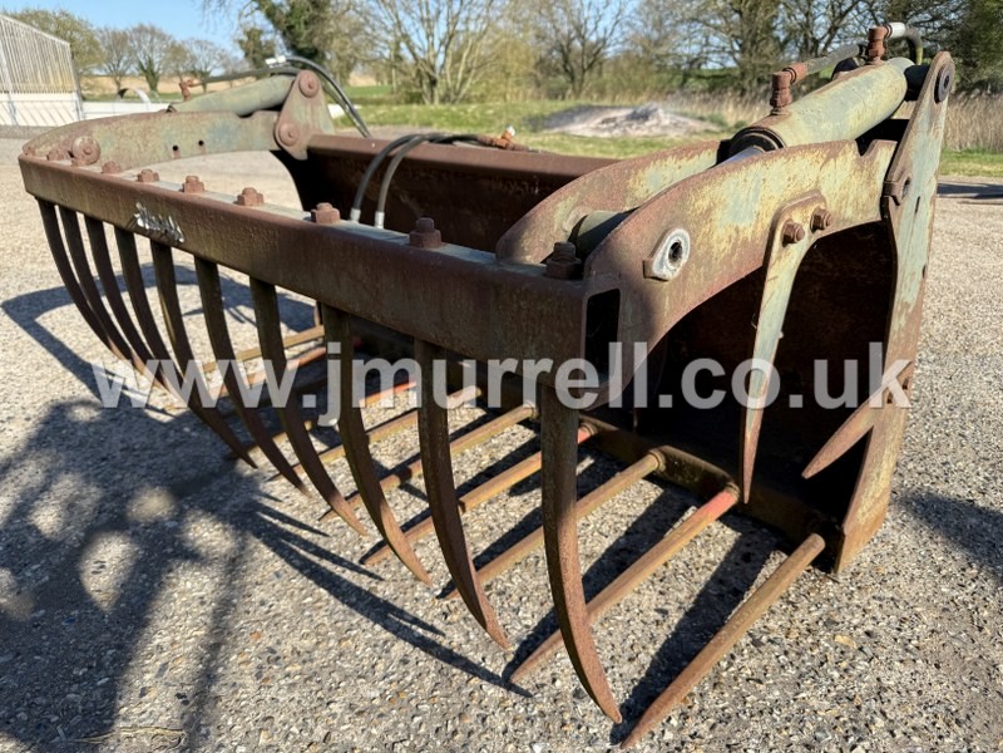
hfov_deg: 71.6
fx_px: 695
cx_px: 502
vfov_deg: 56.8
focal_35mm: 24
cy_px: 376
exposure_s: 1/2110
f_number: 1.78
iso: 80
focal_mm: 6.76
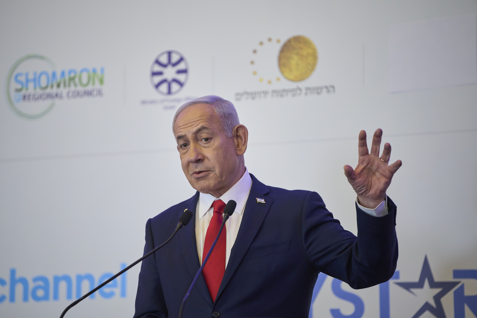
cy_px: 159
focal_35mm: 200
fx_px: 2650
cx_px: 238
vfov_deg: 6.9
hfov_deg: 10.3
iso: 2000
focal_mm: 200
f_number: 2.8
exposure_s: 1/320
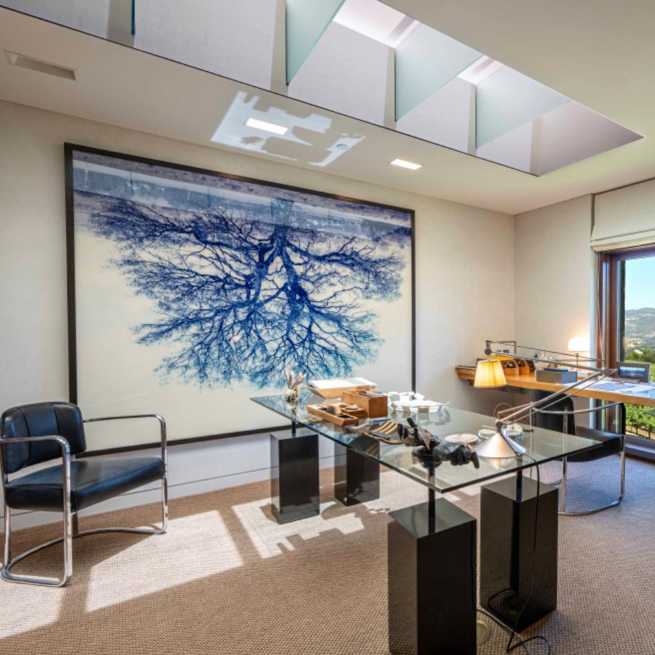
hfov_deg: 68.2
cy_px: 335
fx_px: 442
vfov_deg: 73.0
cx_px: 493
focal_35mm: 21
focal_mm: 15.5
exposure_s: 1/13
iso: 250
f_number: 9
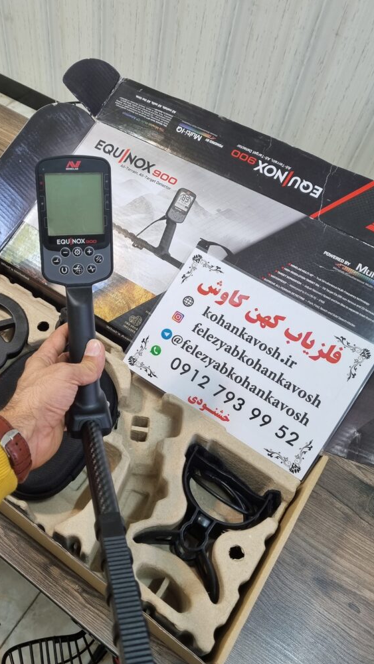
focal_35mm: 29
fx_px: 511
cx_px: 124
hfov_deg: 39.7
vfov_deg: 66.1
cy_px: 336
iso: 125
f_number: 1.8
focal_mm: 5.4
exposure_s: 1/100
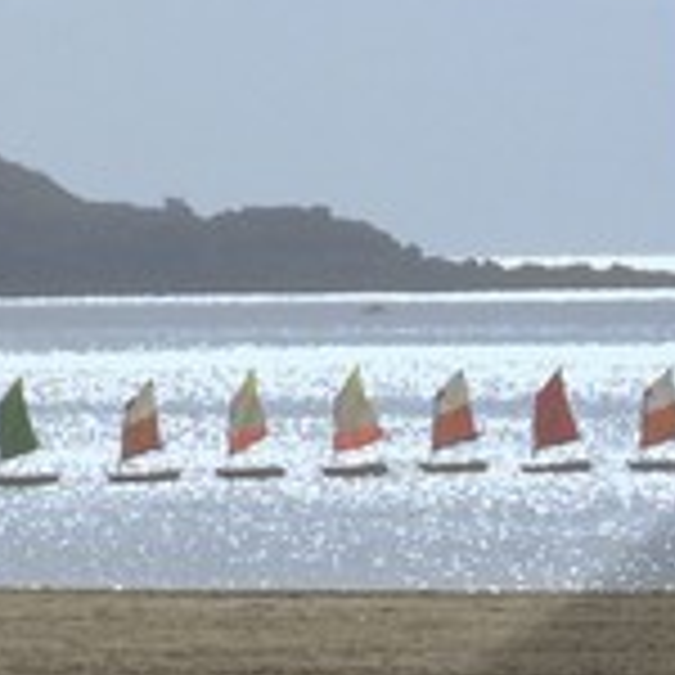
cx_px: -432
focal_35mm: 953
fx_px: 21024
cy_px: -752
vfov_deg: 1.8
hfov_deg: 1.8
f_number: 17
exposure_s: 1/160
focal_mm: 70
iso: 100
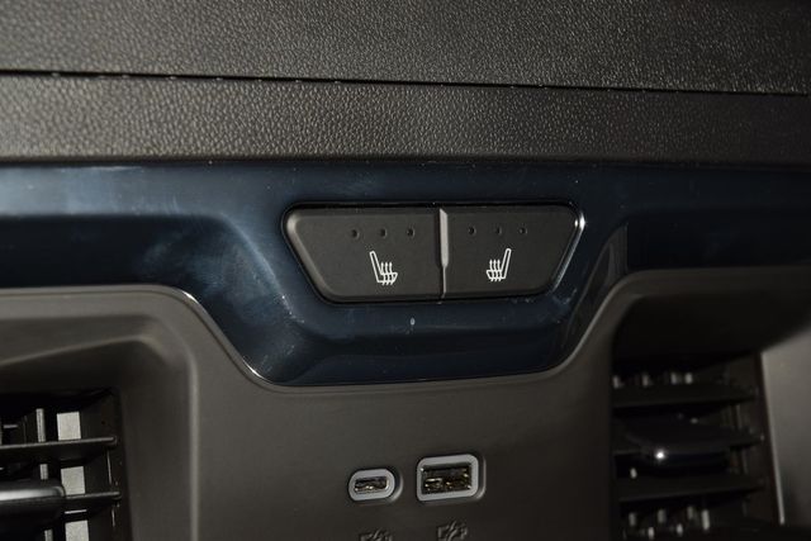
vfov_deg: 13.0
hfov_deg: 19.5
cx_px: 406
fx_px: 2366
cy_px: 270
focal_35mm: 105
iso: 100
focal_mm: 70
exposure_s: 1/125
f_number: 8
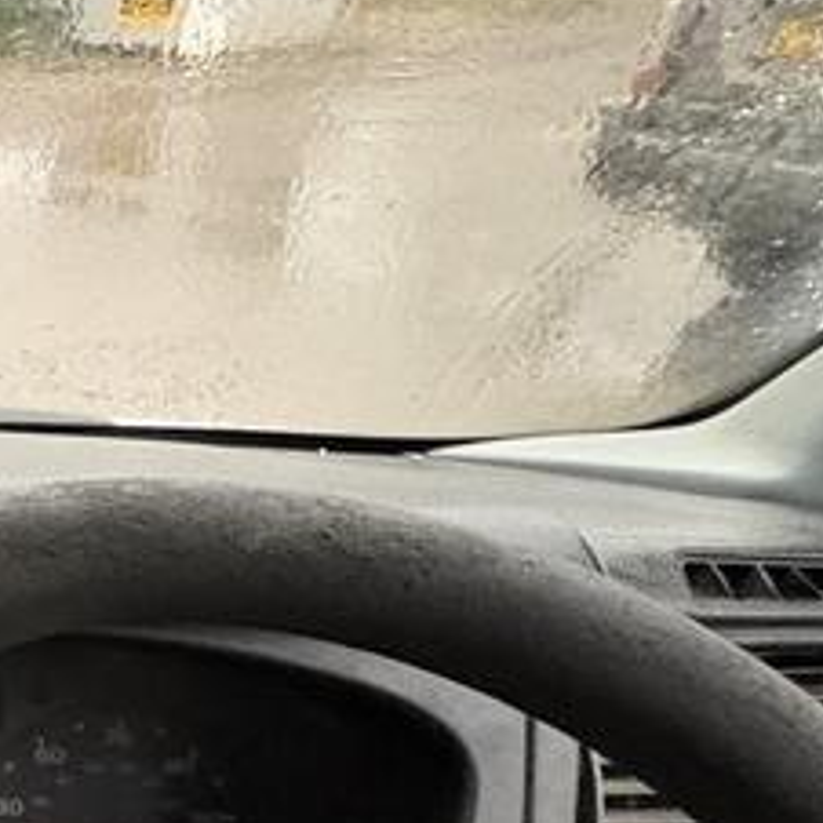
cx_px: -557
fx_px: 1318
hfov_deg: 23.4
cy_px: 816
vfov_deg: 32.1
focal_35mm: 49
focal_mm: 2.22
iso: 800
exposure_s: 1/55
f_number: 2.2
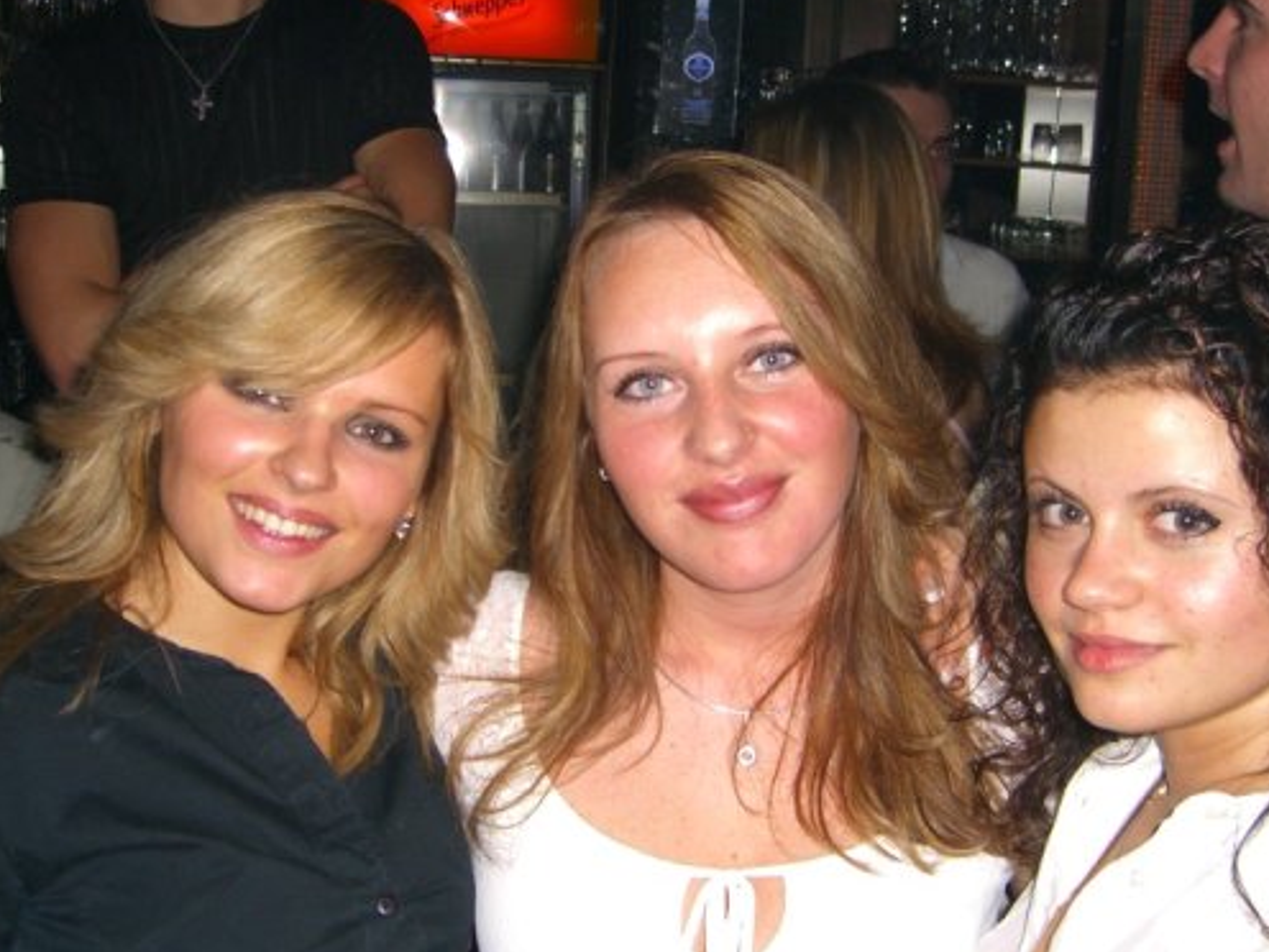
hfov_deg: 41.2
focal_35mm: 46
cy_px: 512
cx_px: 622
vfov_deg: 31.5
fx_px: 1686
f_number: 2.8
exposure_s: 1/60
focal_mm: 7.9
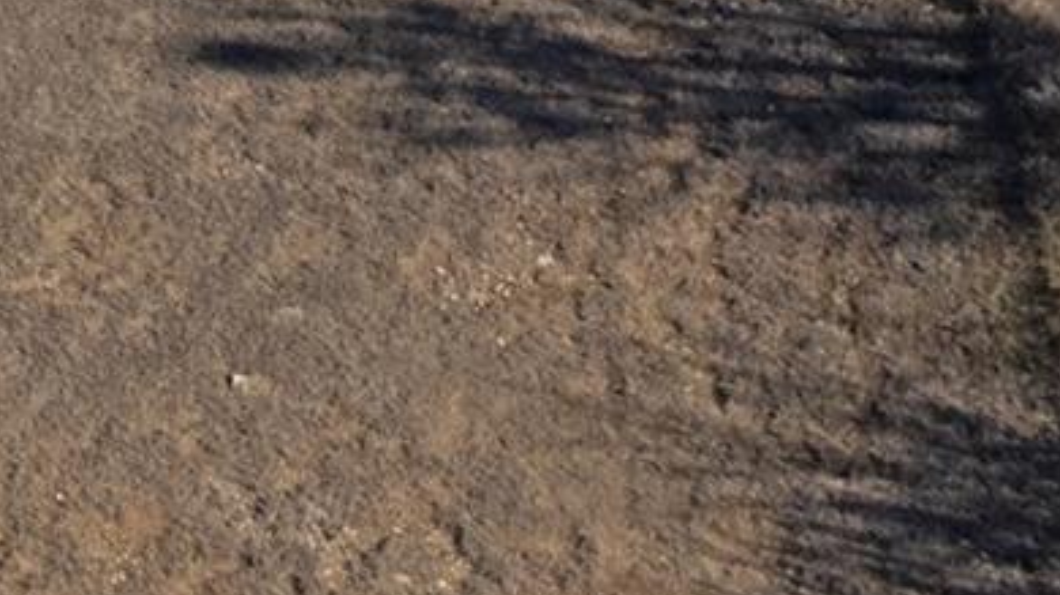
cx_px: -962
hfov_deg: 14.9
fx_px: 3400
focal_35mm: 121
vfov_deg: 8.3
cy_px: -1229
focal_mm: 8.38
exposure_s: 1/3200
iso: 120
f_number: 2.8
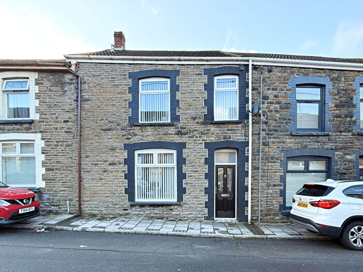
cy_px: 136
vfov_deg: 85.7
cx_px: 182
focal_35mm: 14
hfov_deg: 102.1
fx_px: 147
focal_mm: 2.22
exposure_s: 1/104
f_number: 2.2
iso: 50
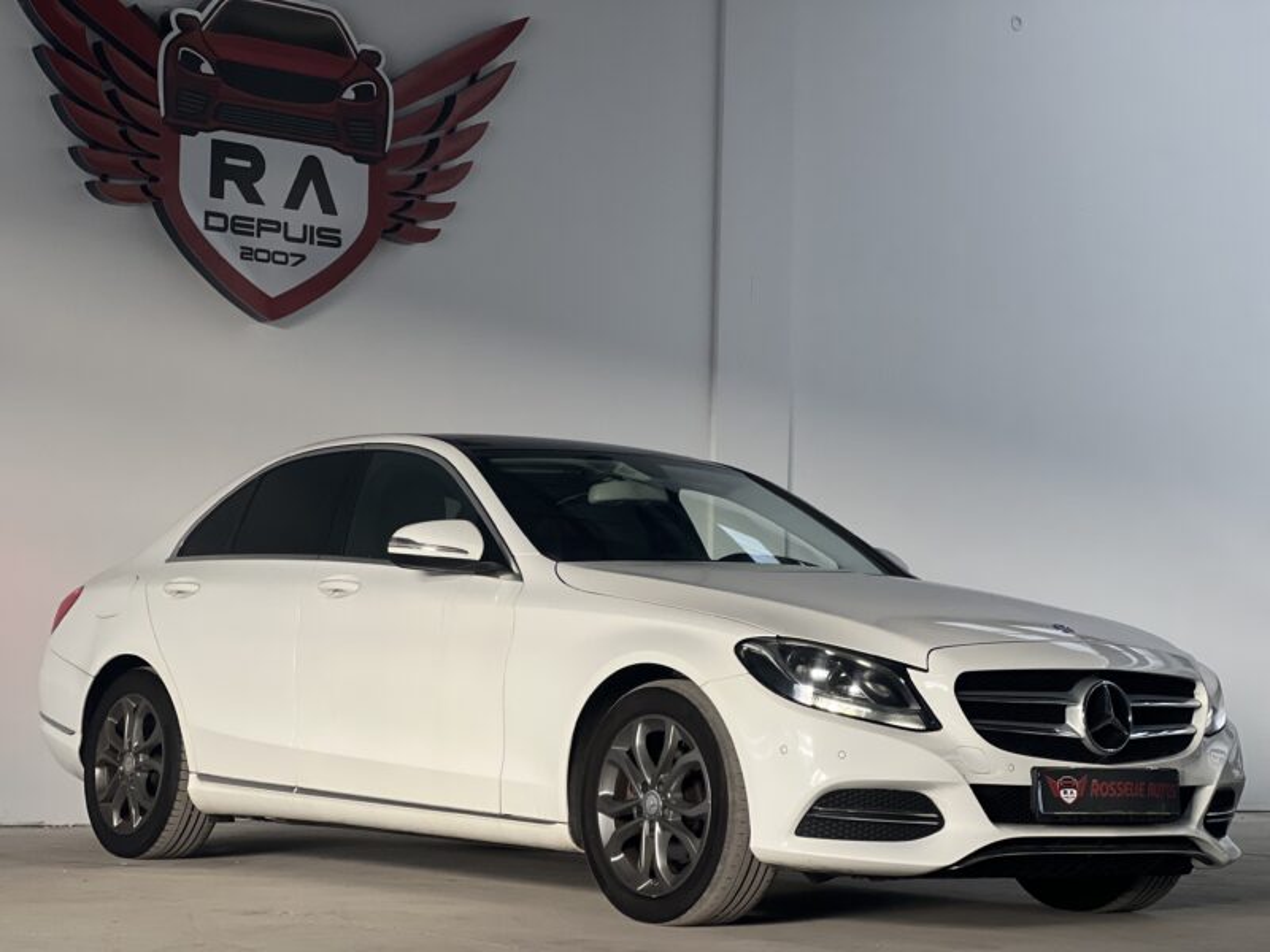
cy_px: 476
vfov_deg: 19.1
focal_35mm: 77
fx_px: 2825
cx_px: 635
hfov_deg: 25.3
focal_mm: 9
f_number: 2.8
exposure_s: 1/101
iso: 250
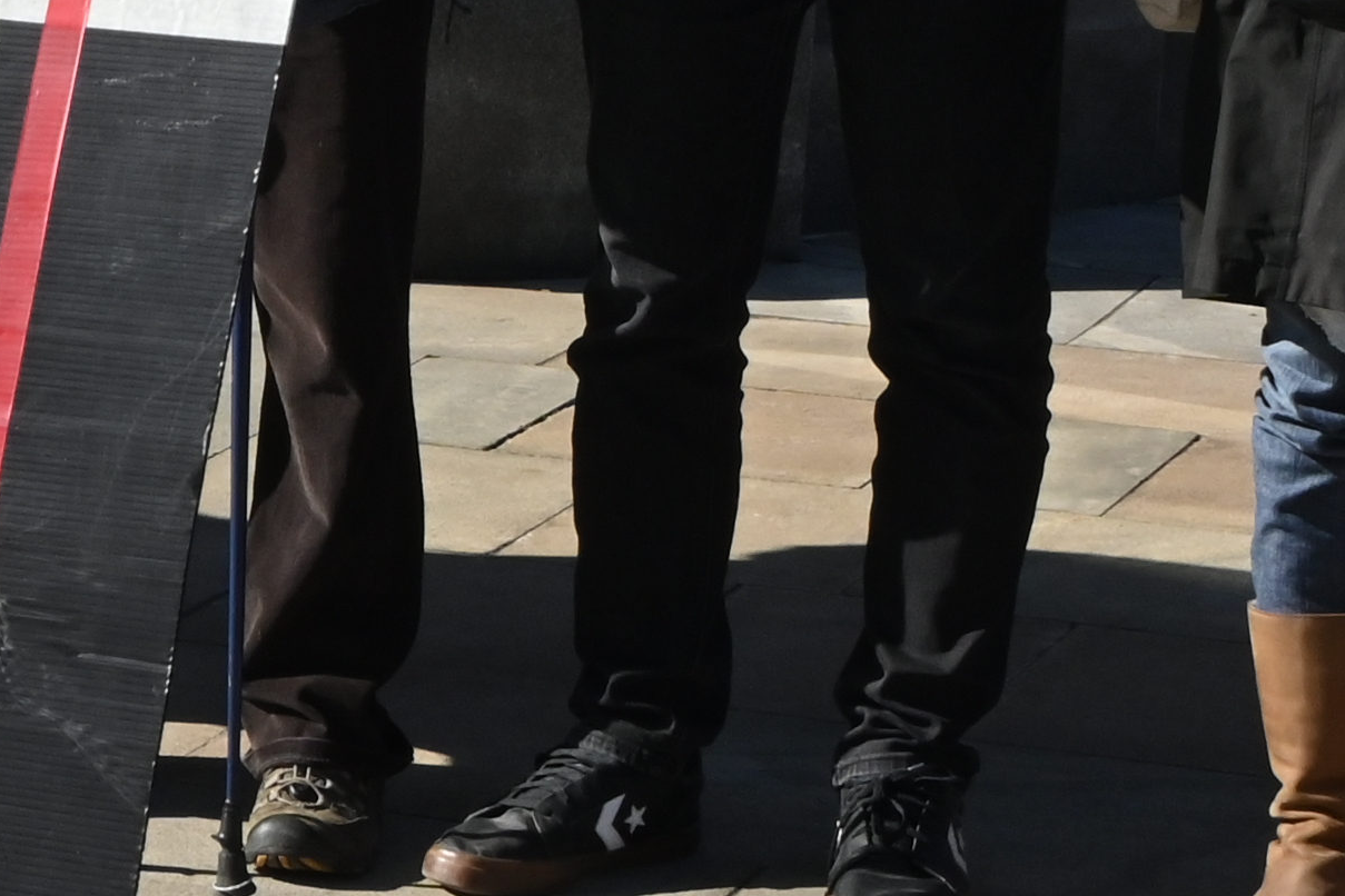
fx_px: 6538
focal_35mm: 175
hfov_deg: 11.2
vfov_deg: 7.8
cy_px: 145
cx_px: -843
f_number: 14
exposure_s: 1/640
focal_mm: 35
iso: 800
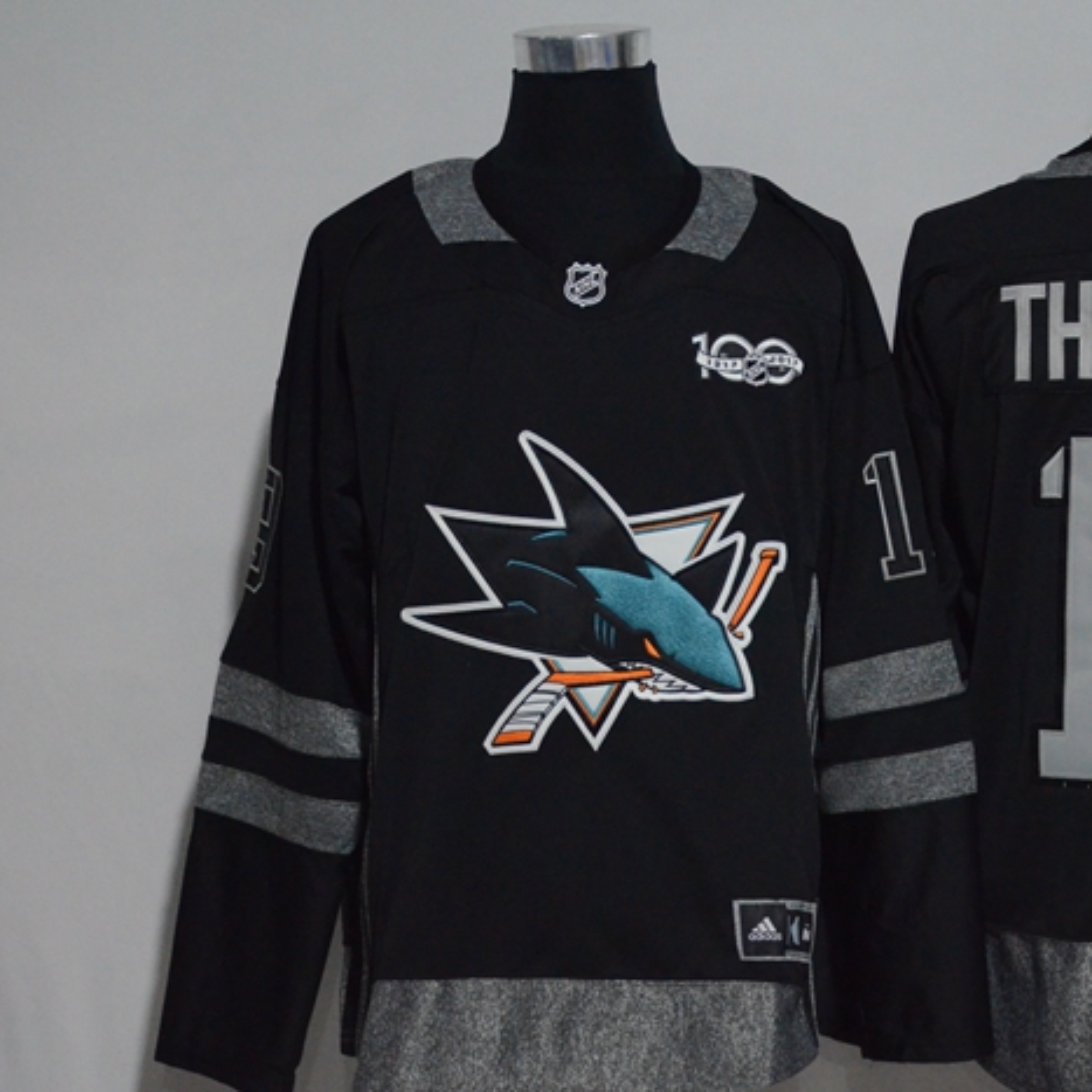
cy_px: 599
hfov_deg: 15.9
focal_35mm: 109
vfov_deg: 16.0
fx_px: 3890
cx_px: 839
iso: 4000
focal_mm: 50
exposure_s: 1/50
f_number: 4.8
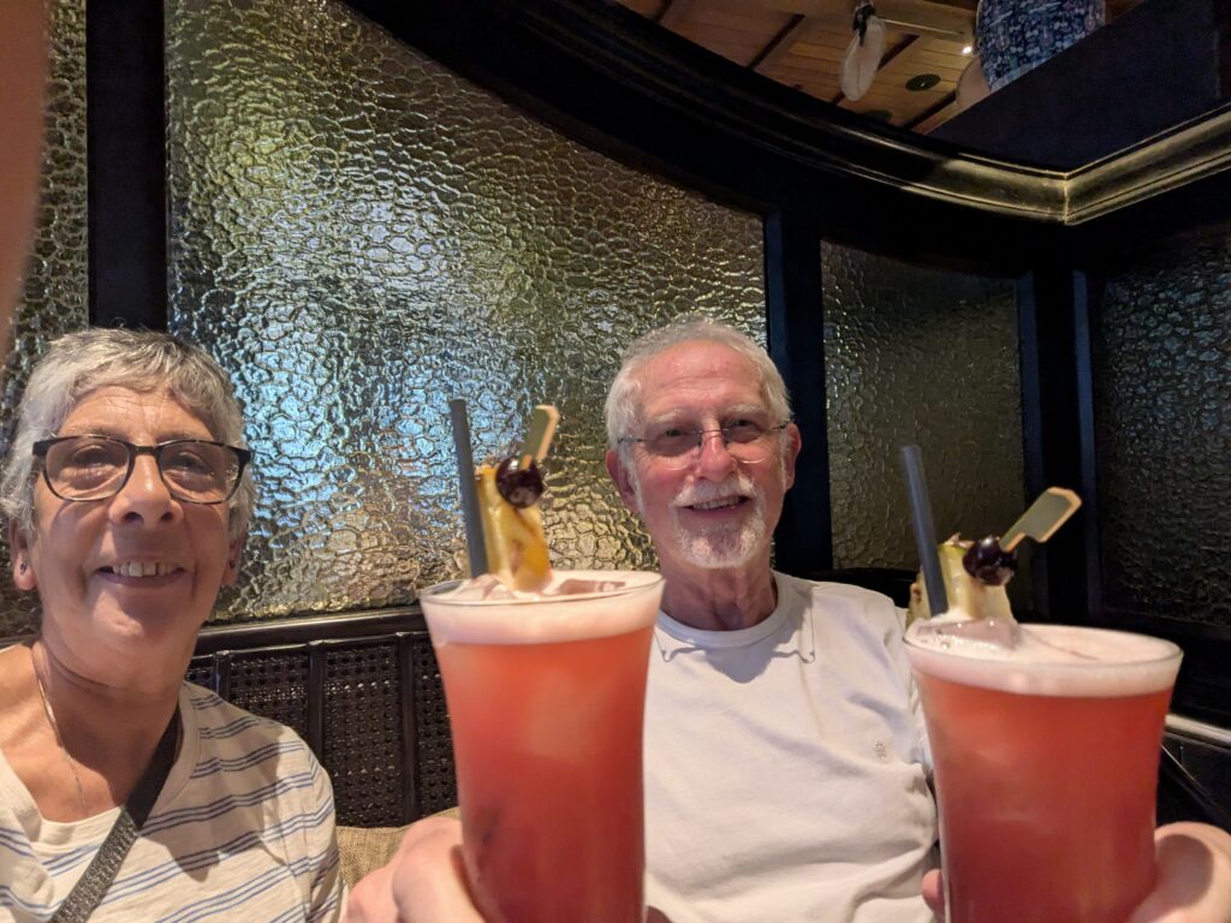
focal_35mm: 21
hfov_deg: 79.0
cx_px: 616
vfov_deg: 63.4
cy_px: 462
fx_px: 747
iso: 466
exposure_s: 1/16.7
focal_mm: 2.74
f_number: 2.2
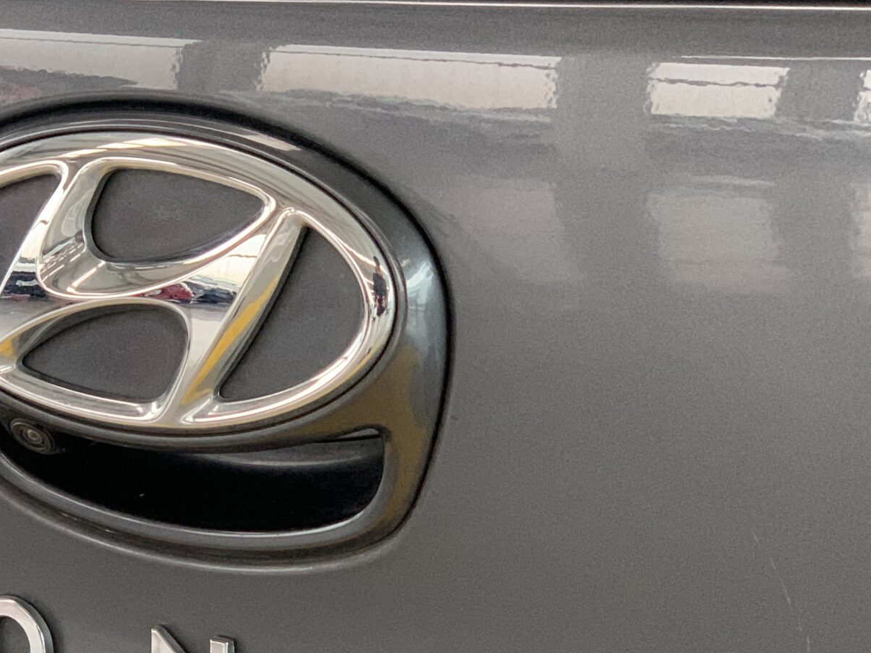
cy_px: 429
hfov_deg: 17.8
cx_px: 232
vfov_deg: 13.4
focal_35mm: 110
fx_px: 2768
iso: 320
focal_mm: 6
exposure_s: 1/60
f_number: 2.4
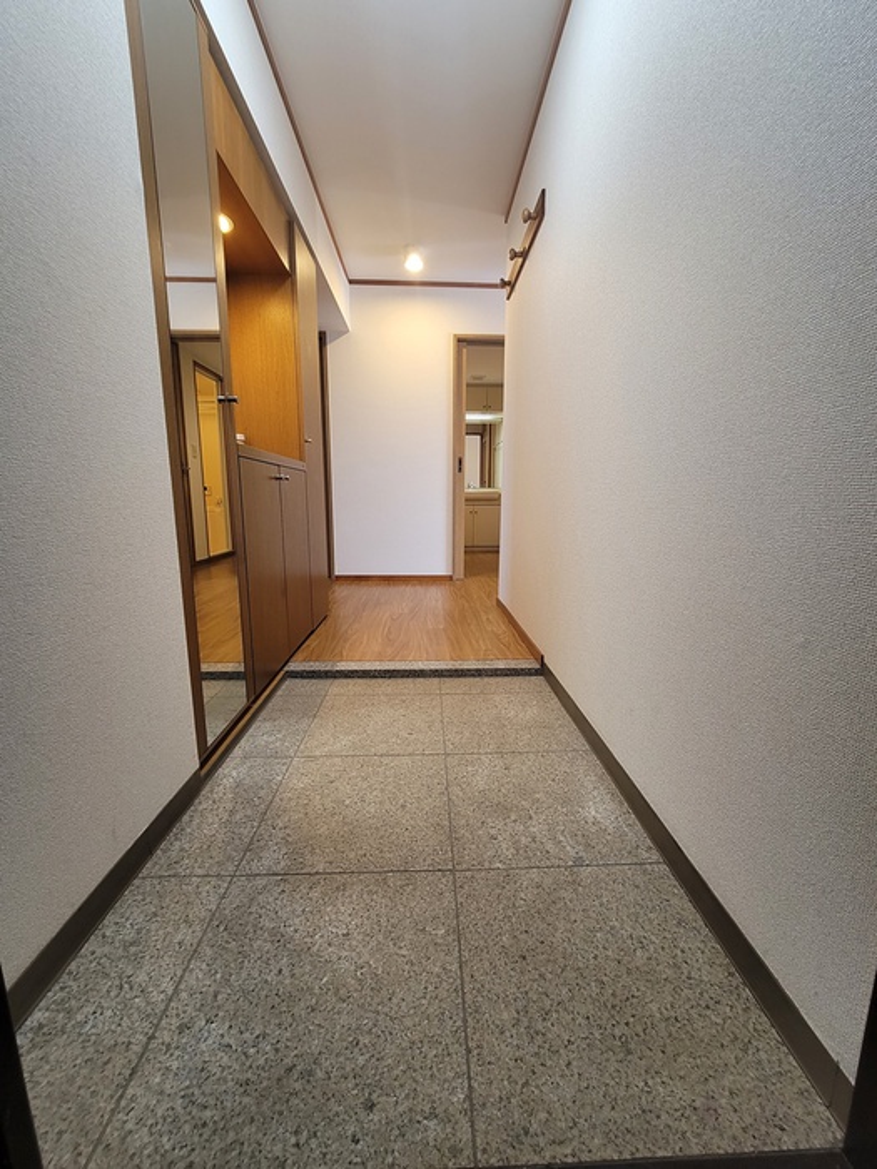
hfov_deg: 89.9
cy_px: 584
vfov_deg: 106.2
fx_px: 439
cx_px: 438
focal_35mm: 13
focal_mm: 2.2
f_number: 2.2
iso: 200
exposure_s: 1/50
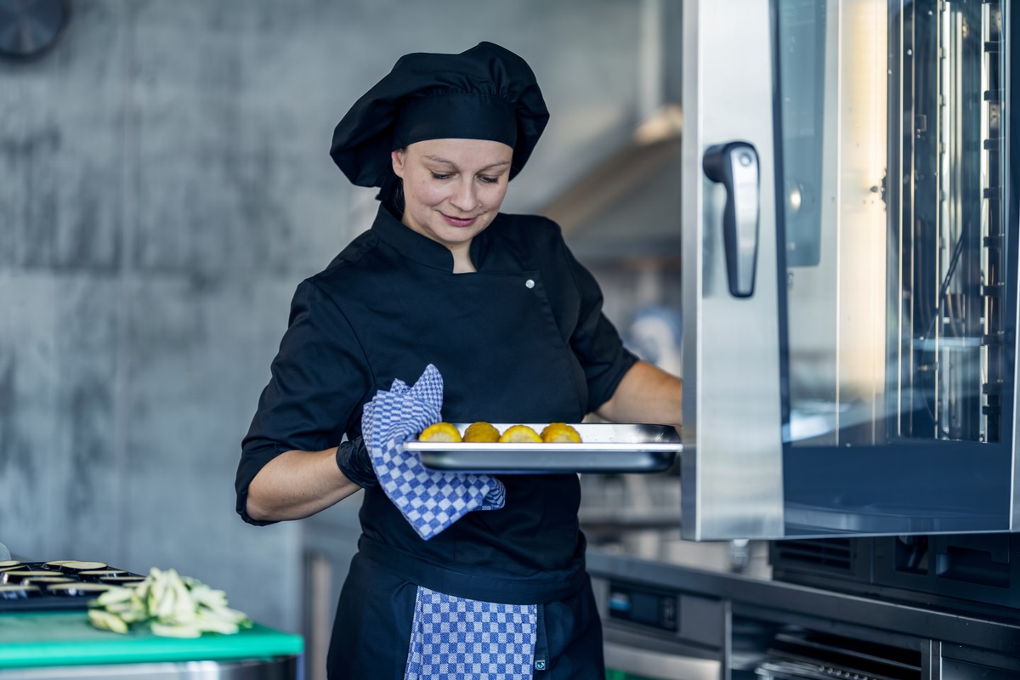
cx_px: 510
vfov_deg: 13.0
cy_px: 340
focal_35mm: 105
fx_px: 2975
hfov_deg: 19.5
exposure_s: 1/320
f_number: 1.4
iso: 320
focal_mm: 105
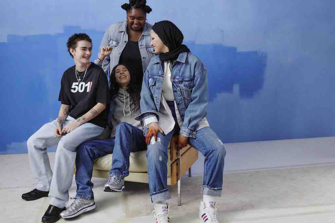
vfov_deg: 37.9
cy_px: 112
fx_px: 326
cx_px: 168
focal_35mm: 35
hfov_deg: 54.4
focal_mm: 35
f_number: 7.1
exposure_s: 1/250
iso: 800
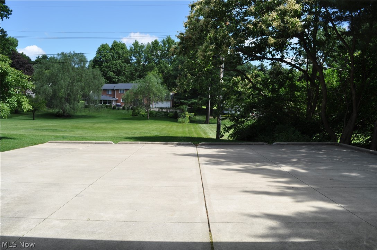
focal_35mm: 30
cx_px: 188
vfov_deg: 43.5
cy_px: 125
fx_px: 314
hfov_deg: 62.0
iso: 200
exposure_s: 1/200
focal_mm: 20
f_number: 11
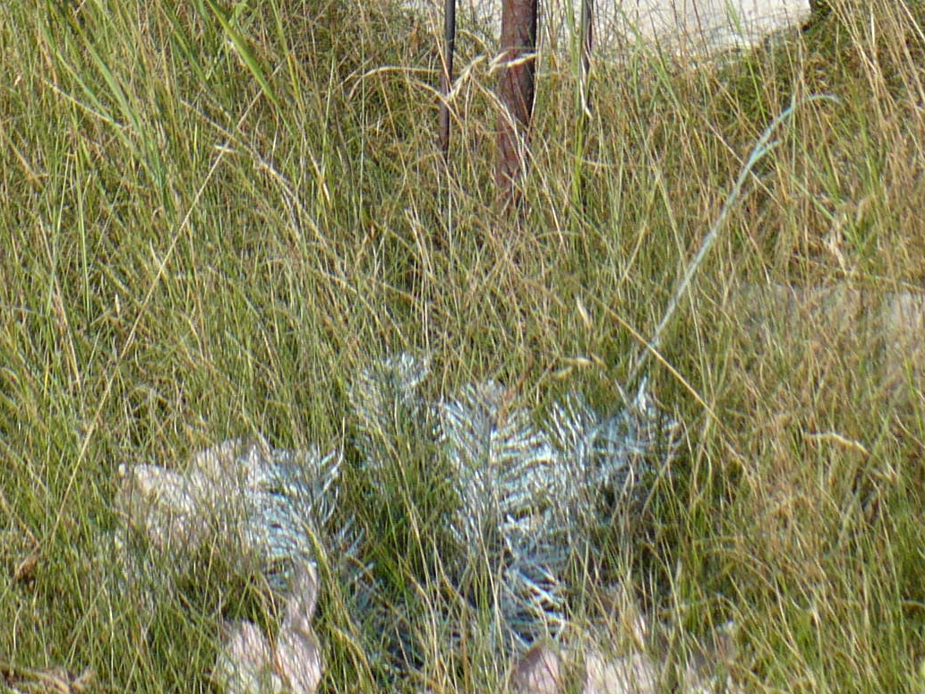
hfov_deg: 17.9
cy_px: -301
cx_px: 557
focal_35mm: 110
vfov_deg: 12.9
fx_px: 2940
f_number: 2.8
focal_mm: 6.1
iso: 100
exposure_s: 1/1000
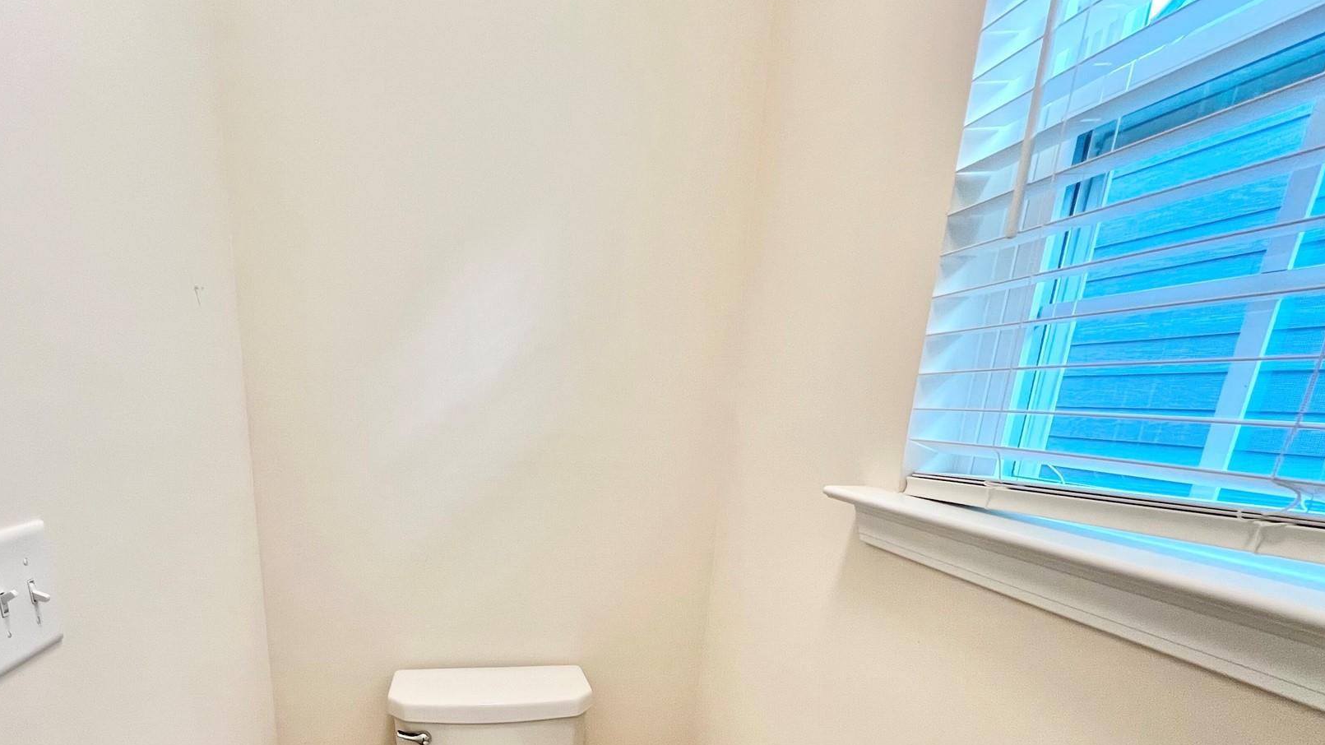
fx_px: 632
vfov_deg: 56.2
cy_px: 605
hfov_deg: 91.2
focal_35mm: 18
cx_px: 517
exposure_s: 1/120
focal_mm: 1.57
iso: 200
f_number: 1.8
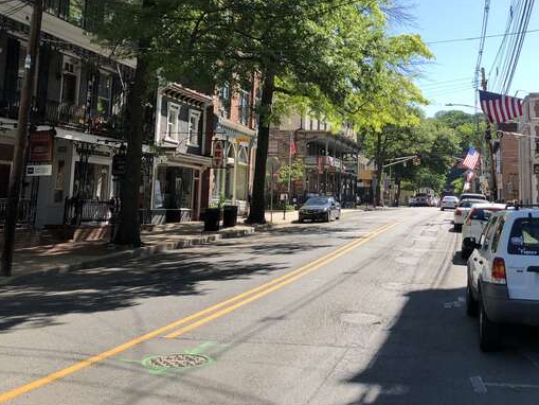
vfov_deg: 32.3
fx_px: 685
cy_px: 102
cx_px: 387
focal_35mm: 44
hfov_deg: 42.0
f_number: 1.8
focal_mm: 4
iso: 20
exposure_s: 1/979
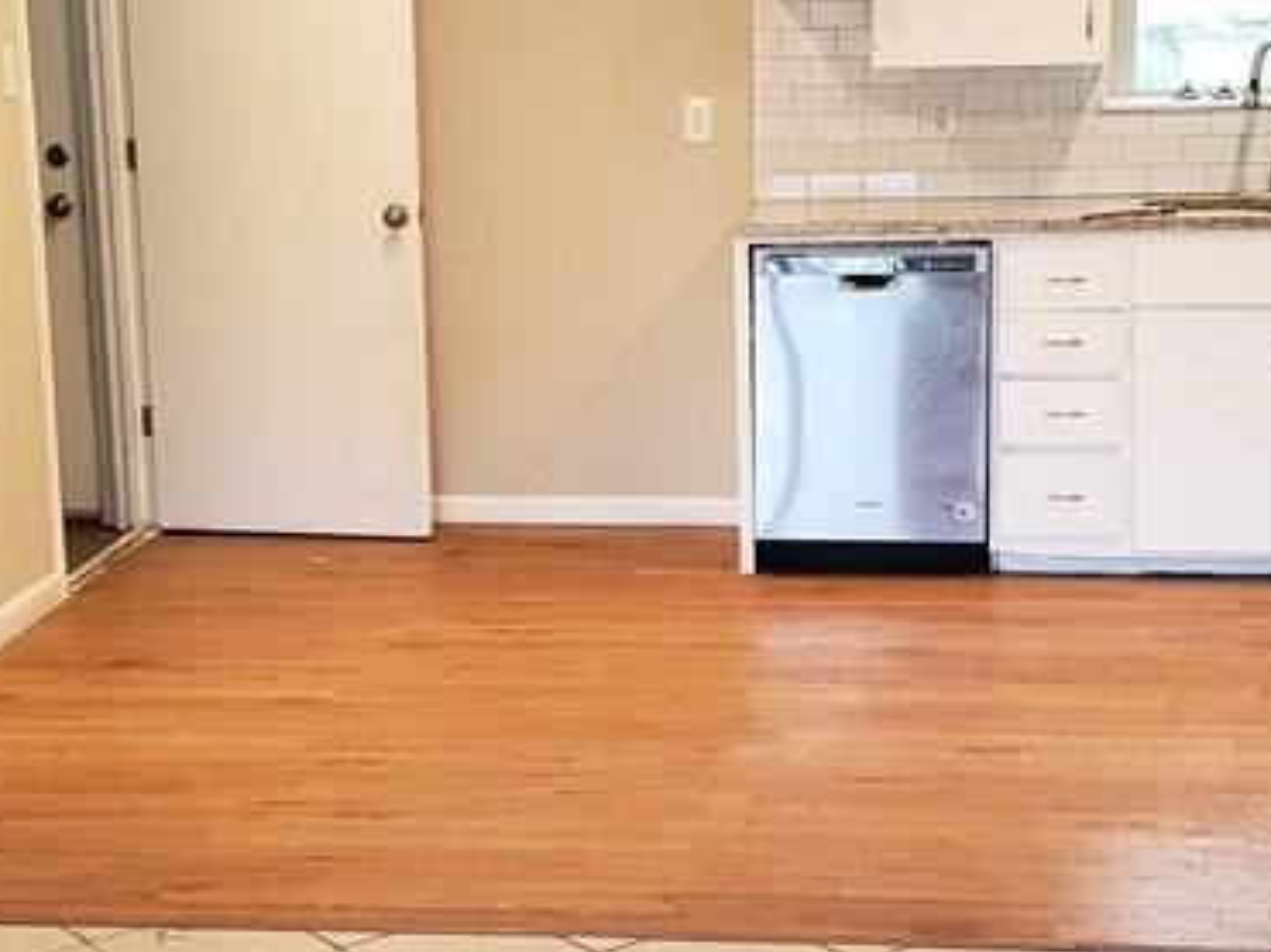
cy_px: 546
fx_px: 2642
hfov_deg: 27.0
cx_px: 608
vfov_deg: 20.4
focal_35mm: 72
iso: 320
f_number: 2.4
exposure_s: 1/40
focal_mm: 4.3
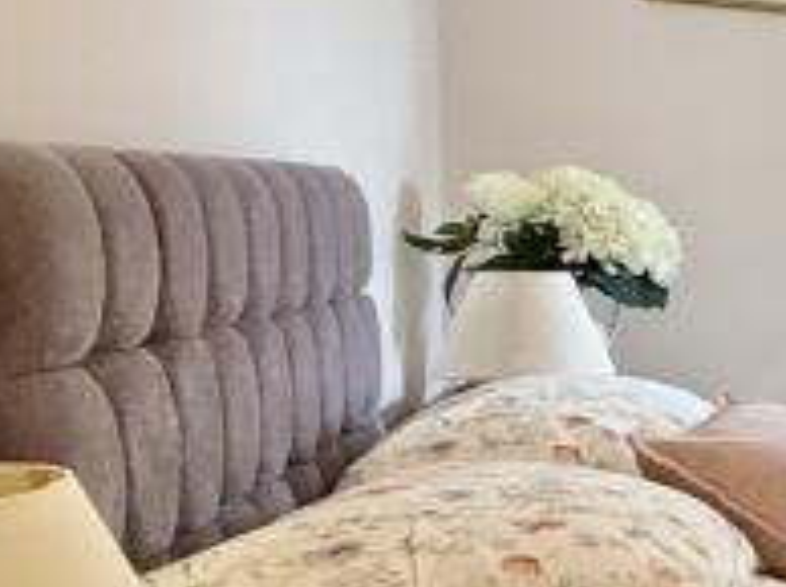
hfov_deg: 15.0
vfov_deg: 19.9
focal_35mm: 74
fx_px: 1678
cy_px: 300
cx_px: 1896
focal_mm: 2.22
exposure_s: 1/100
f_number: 2.2
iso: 200
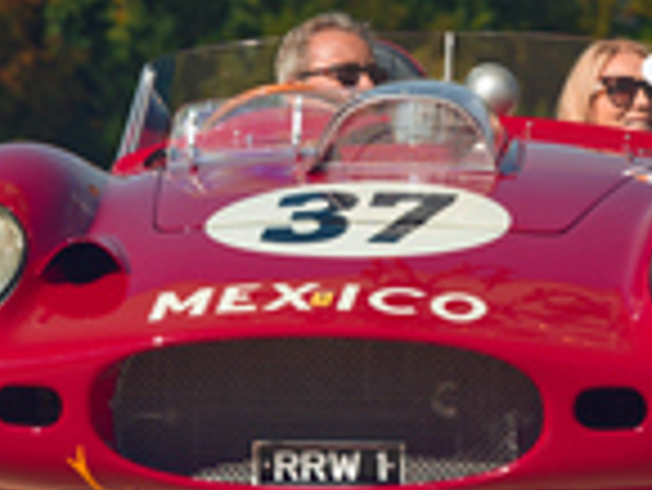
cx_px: 261
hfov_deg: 7.1
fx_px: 5259
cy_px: 85
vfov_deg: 5.3
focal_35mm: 279
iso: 100
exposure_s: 1/2000
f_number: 2.8
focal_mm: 70
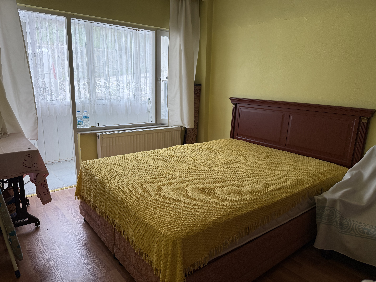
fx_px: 261
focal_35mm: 24
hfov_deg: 71.6
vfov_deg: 56.8
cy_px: 141
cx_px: 188
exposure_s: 1/142
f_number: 1.78
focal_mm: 6.76
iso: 125
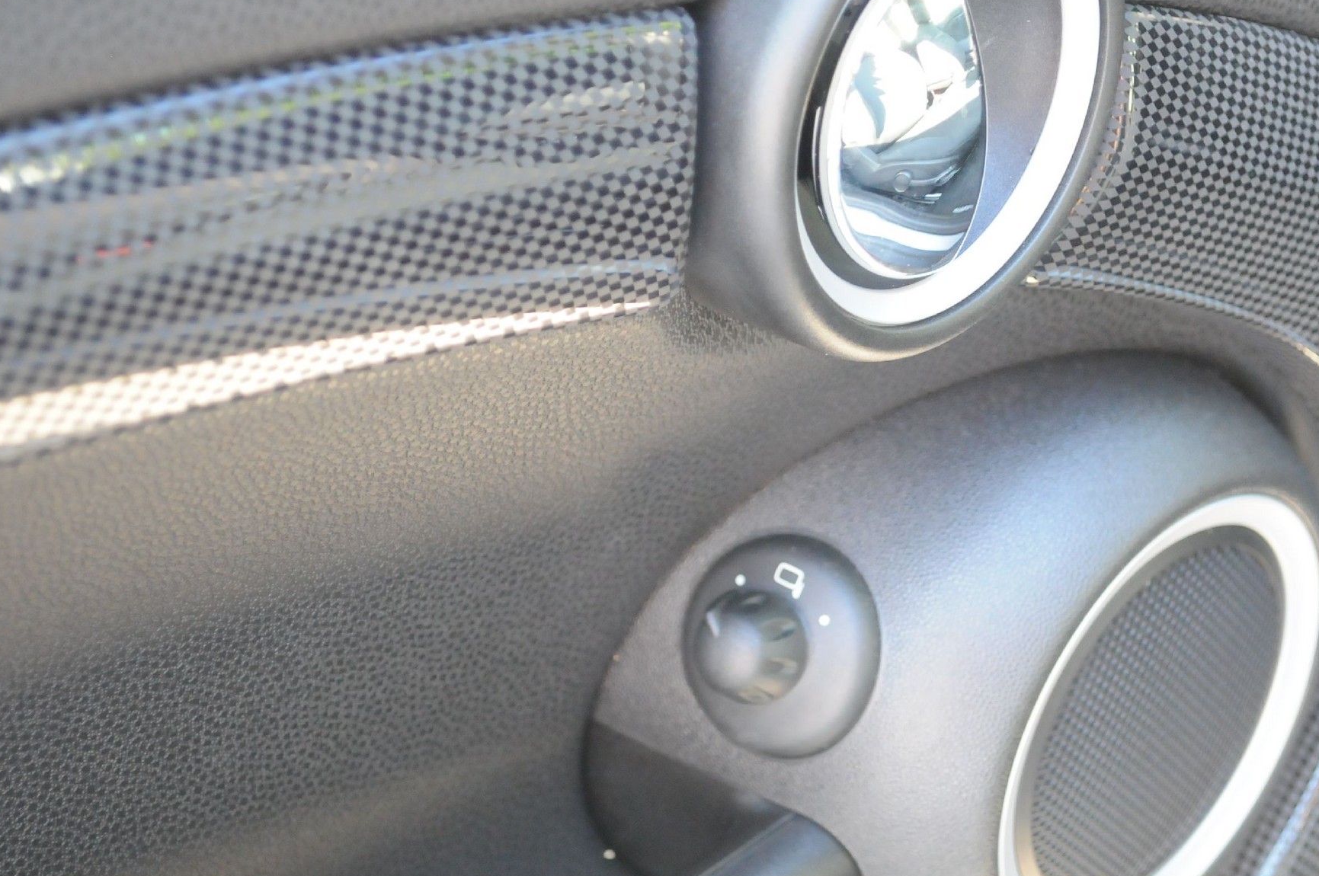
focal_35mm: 78
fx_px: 2855
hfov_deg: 25.9
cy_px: 393
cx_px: 884
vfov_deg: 17.4
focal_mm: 36
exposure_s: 1/60
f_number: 5
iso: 2000
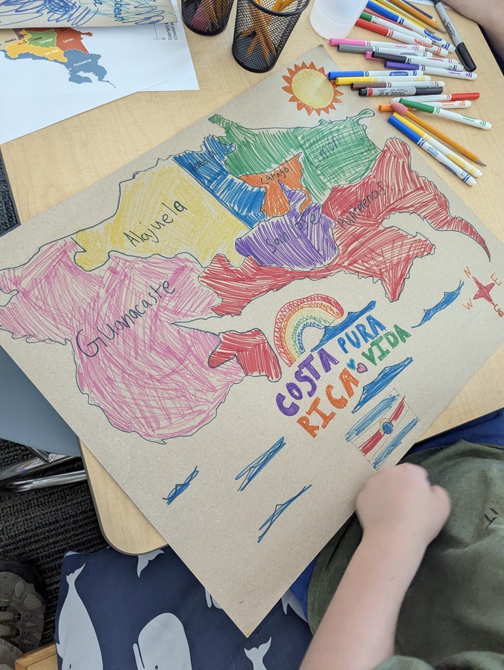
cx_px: 252
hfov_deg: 56.9
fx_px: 465
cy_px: 335
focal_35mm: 24
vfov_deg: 71.5
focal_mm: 6.81
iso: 1065
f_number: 1.85
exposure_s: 1/116
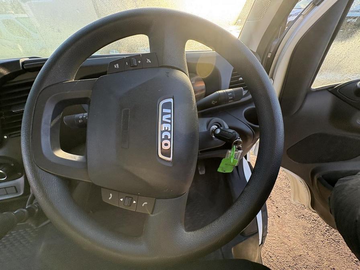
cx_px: 180
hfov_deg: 102.1
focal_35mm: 14
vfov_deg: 85.7
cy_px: 135
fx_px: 146
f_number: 2.2
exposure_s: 1/132
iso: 125
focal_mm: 2.22
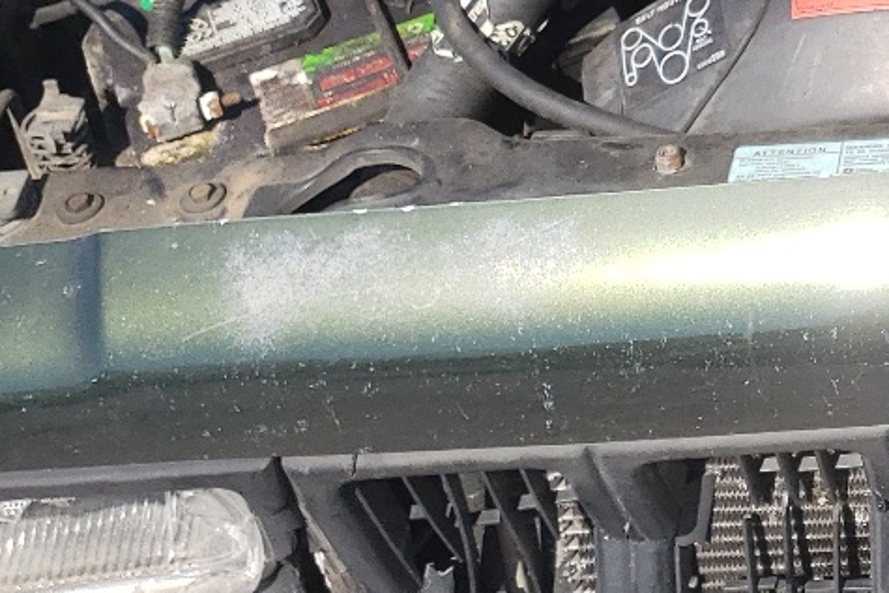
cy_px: -361
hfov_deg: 19.6
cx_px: 1306
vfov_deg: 13.9
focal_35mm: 91
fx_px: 2248
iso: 50
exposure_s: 1/2000
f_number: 1.5
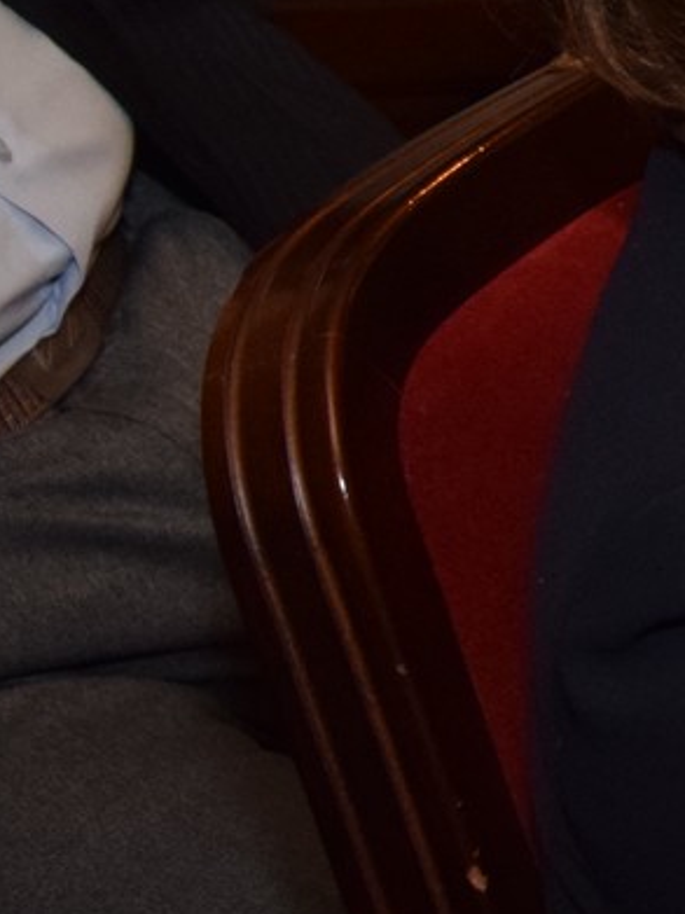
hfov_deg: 6.5
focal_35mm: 212
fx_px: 5597
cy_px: -33
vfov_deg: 9.3
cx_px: 1912
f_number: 4.5
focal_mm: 30
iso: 800
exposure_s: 1/25
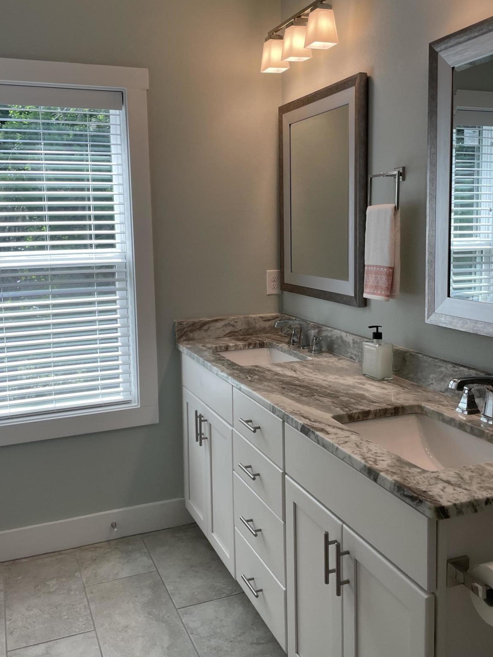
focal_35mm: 33
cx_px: 242
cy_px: 288
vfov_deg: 55.2
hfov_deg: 42.9
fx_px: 627
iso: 32
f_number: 1.6
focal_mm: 4.2
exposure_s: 1/226
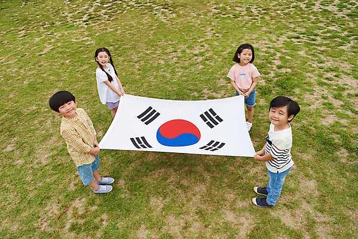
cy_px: 120
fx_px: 239
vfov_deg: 53.2
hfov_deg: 73.7
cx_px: 179
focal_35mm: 24
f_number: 3.5
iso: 250
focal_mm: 24
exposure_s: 1/1600
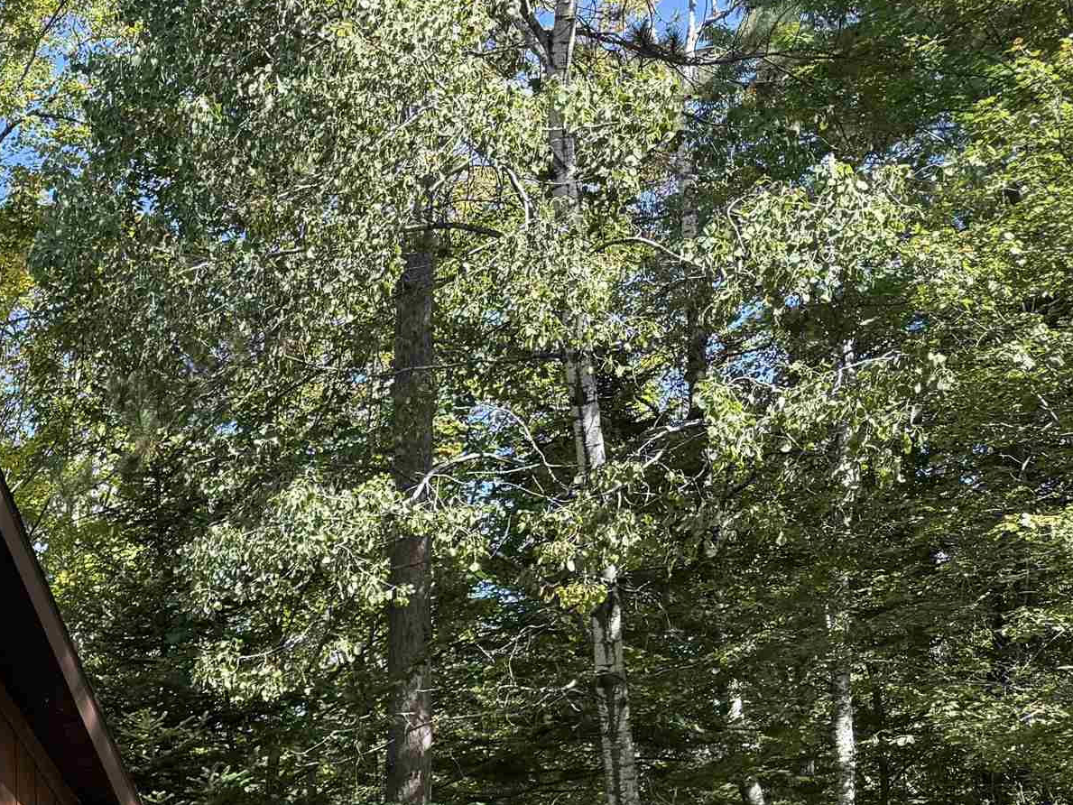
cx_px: -269
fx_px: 1922
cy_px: 946
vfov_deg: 22.0
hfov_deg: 27.0
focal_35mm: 62
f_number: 1.78
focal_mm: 6.76
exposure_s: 1/858
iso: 100
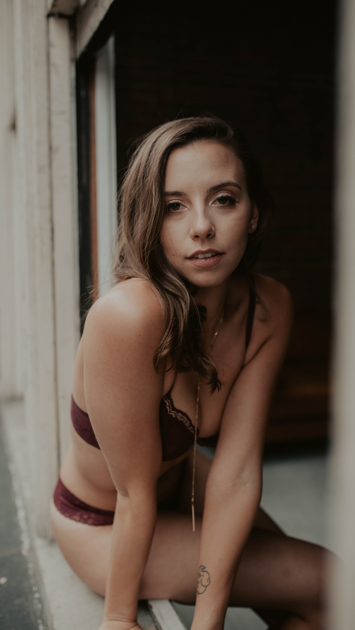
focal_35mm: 37
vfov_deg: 54.0
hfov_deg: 32.0
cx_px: 177
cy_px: 313
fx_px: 619
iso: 200
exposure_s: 1/125
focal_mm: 35
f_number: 2.5
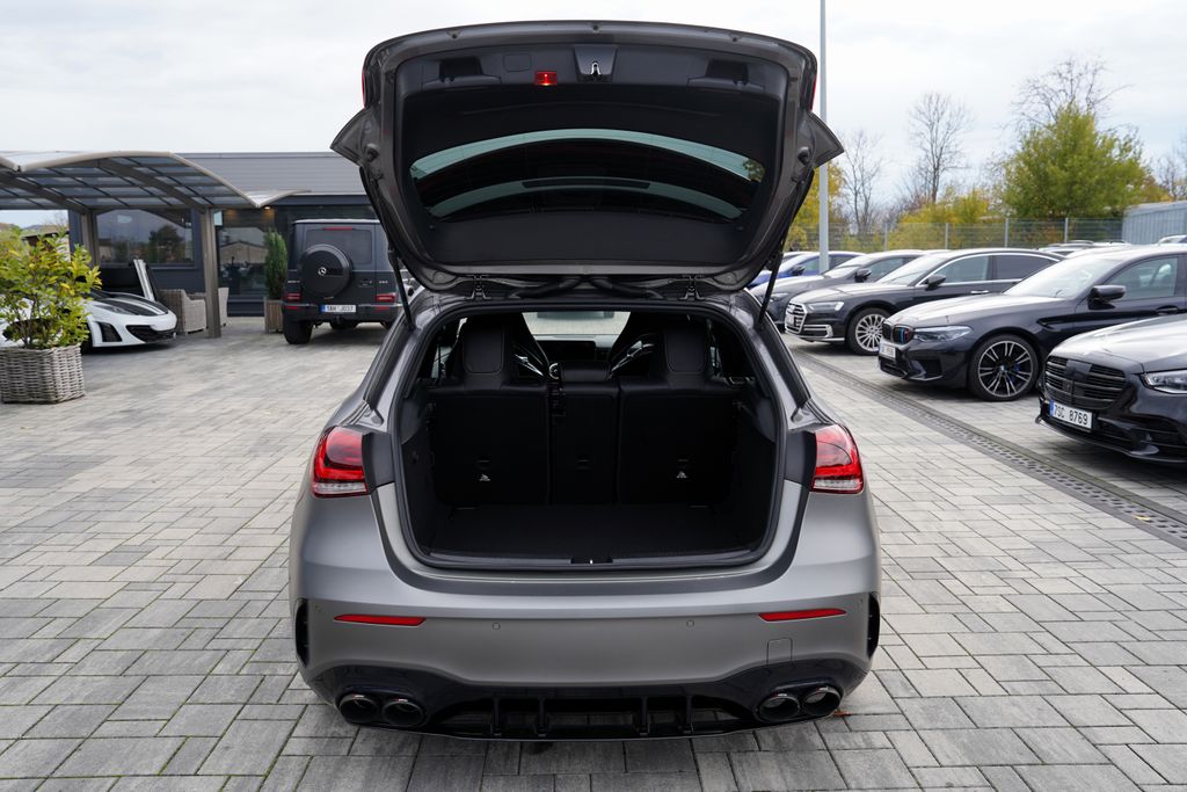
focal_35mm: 26
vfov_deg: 49.6
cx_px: 594
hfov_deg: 69.4
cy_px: 396
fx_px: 857
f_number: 5
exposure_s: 1/100
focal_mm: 26
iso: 100
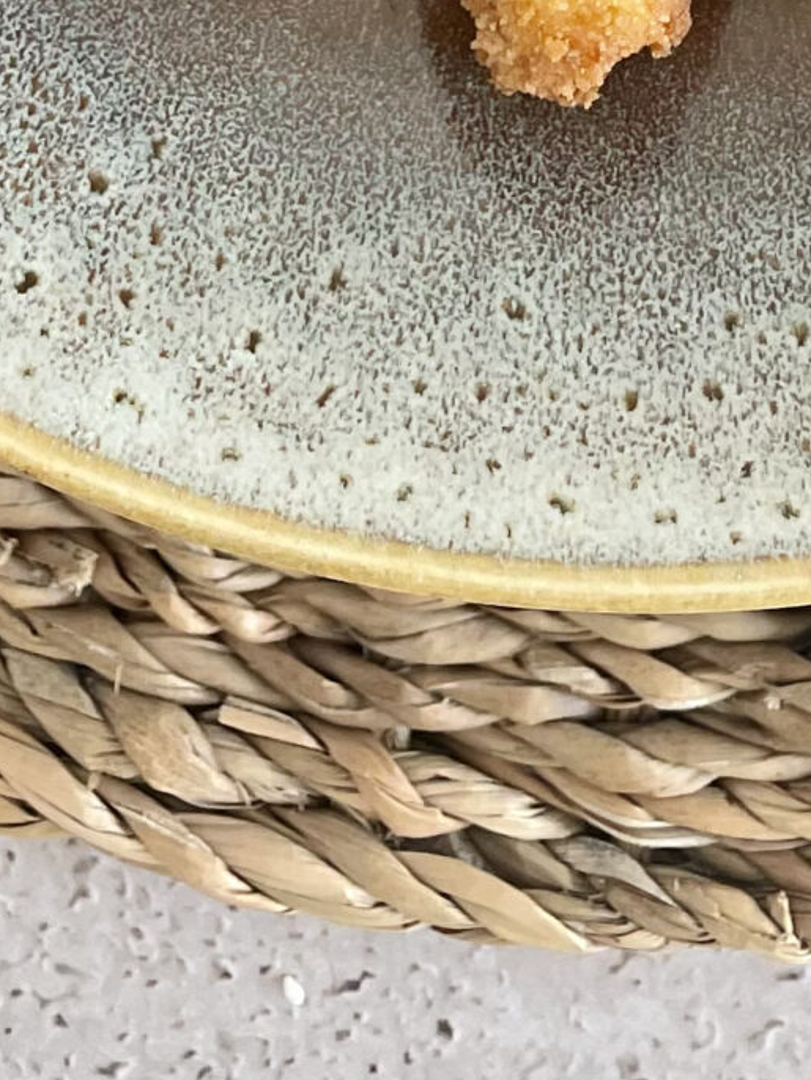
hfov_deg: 15.1
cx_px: 676
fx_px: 3028
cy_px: -886
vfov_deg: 16.7
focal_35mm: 97
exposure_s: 1/116
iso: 125
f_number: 1.6
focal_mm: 4.2
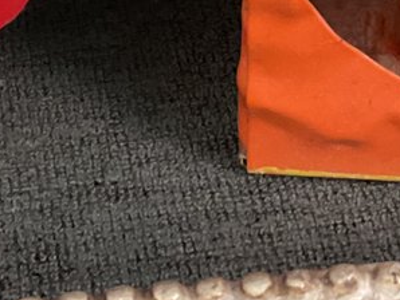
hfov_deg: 13.3
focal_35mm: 147
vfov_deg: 9.9
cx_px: 336
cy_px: -108
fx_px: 1700
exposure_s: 1/40
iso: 200
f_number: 1.8
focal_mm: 3
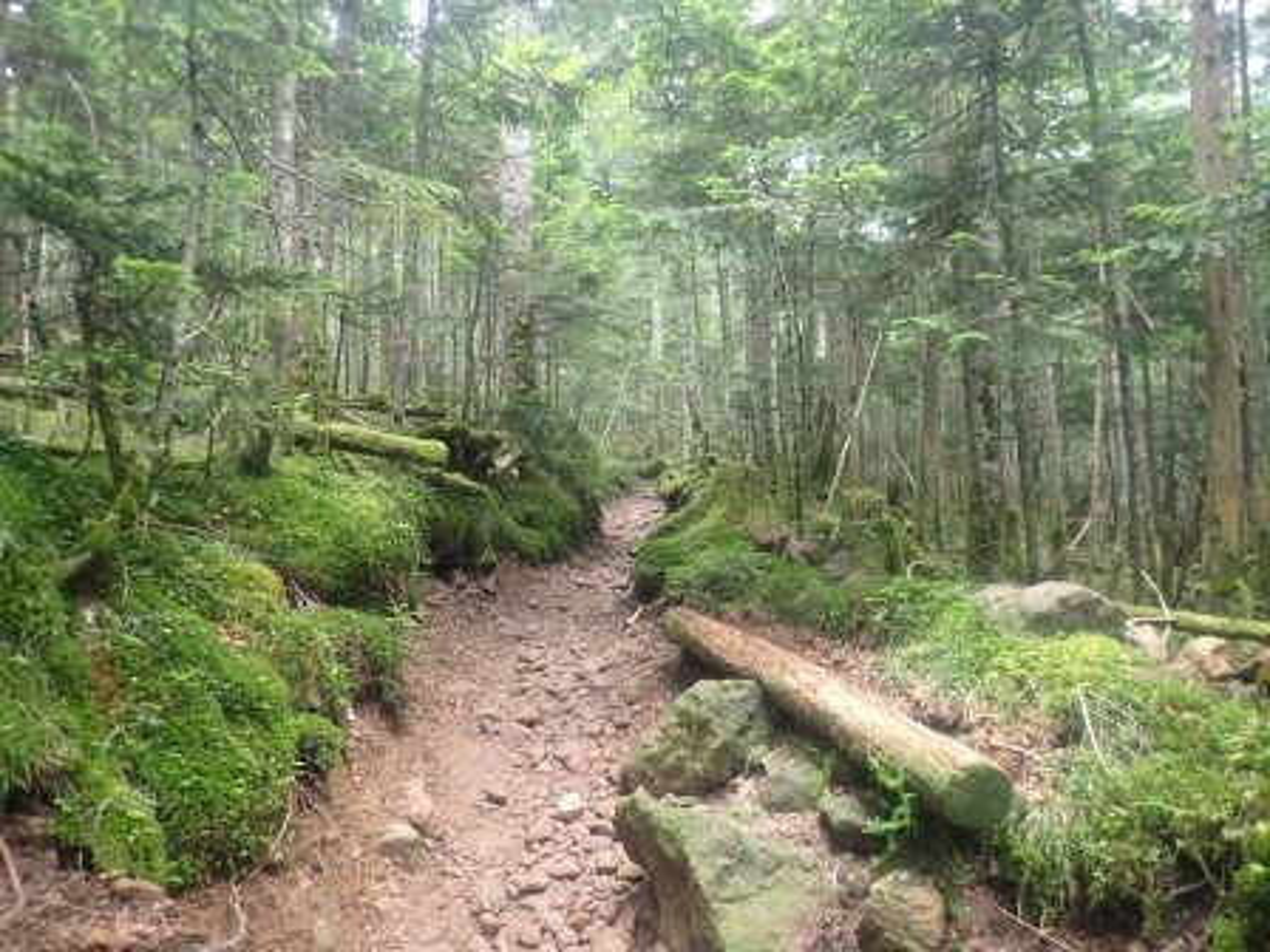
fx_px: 917
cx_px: 635
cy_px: 476
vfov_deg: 54.9
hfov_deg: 69.4
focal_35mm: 25
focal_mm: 4.5
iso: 200
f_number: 2
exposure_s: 1/50
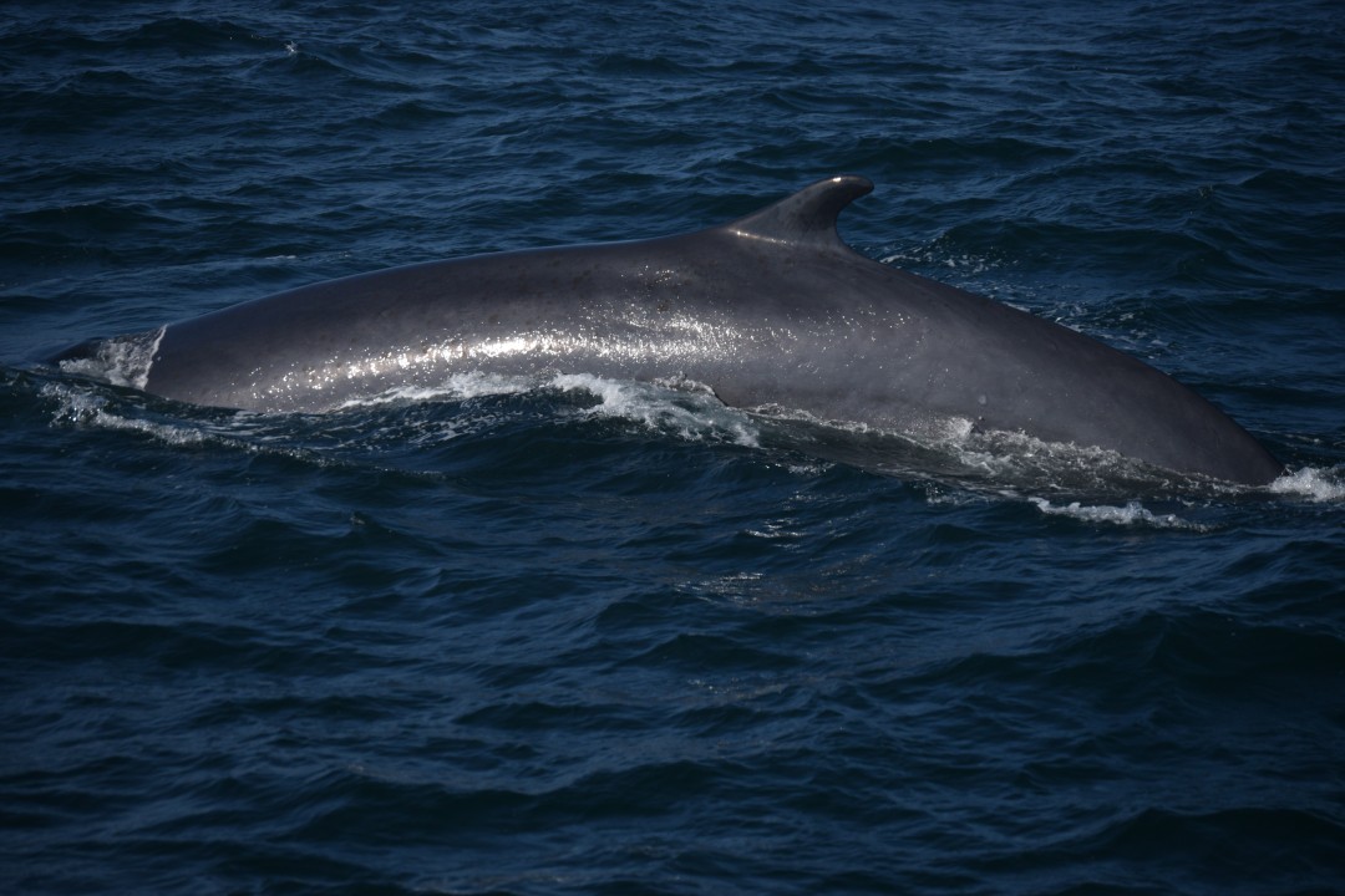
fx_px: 7005
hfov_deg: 11.0
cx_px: 672
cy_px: 448
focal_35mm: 188
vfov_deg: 7.3
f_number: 4.8
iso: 200
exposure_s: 1/4000
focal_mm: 125
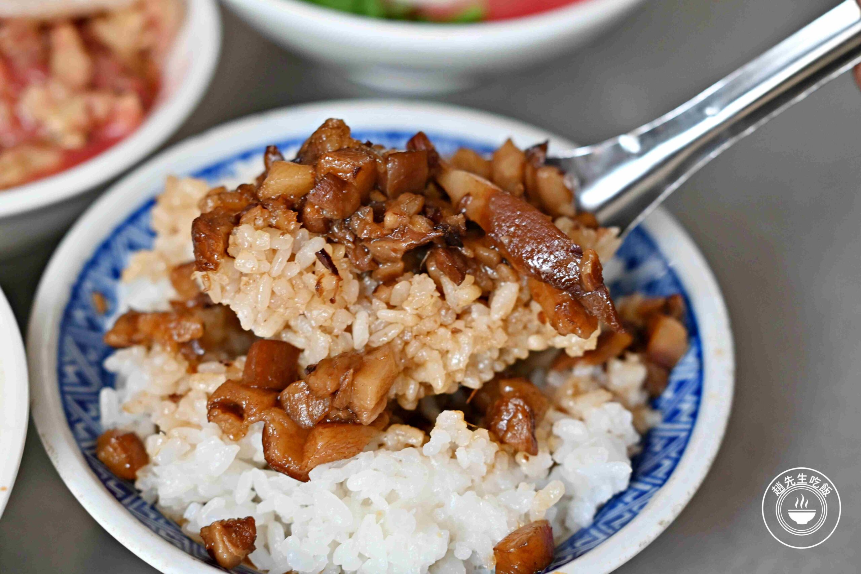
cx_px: 430
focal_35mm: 75
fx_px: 1794
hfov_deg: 27.0
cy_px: 287
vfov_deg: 18.2
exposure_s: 1/160
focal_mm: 50
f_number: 3.2
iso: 720
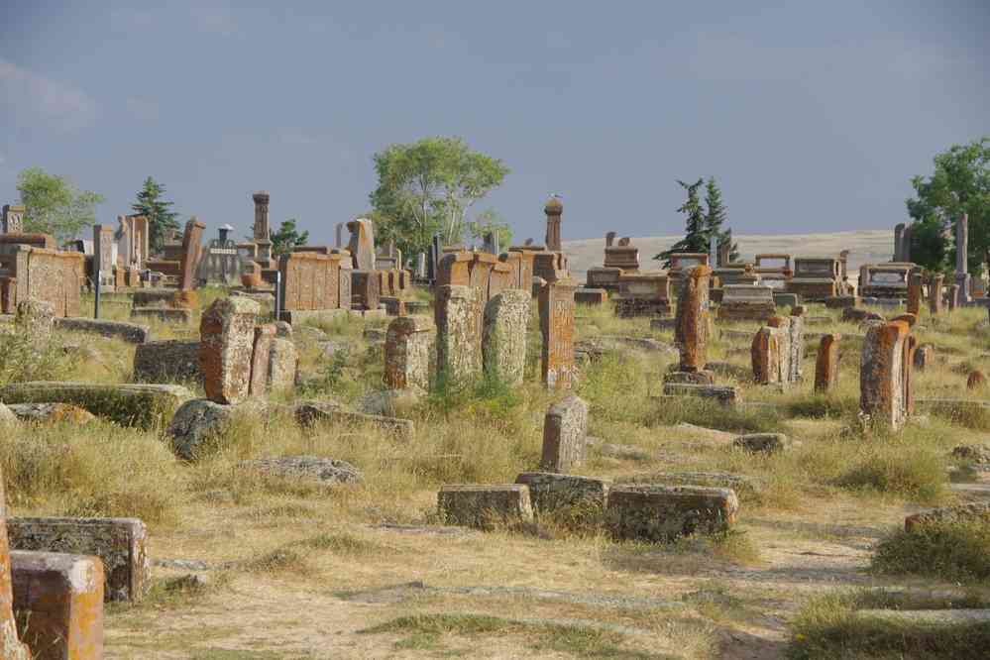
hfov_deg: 16.1
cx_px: 495
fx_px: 3506
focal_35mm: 128
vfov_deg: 10.8
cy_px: 330
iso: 400
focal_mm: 85
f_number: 8
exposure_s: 1/125
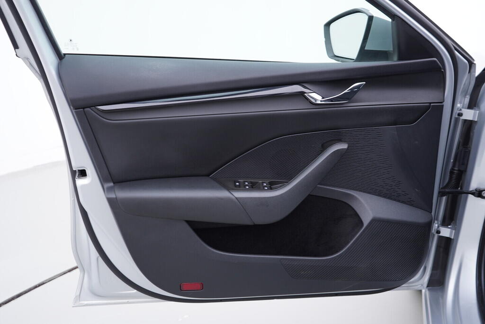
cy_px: 162
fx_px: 485
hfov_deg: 53.1
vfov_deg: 36.9
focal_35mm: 36
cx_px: 242
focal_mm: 24
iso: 125
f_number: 2.8
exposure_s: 1/40
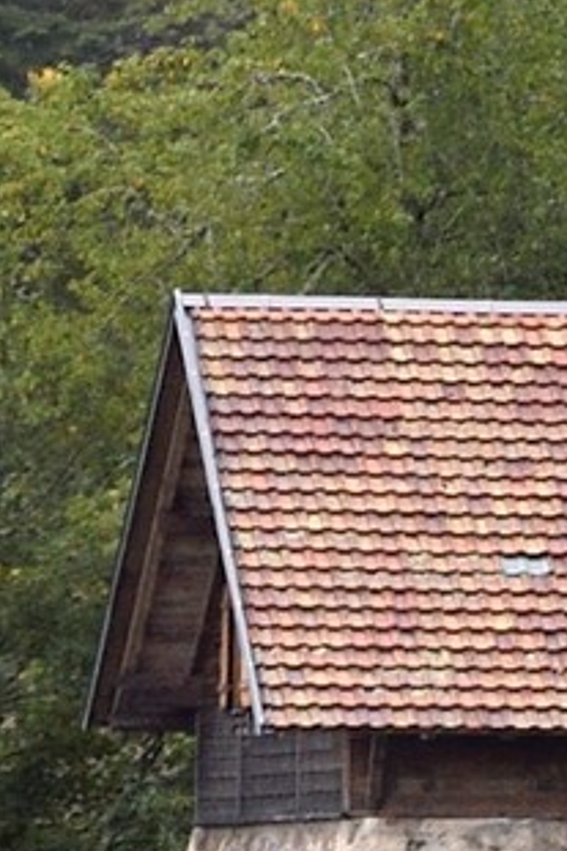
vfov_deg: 1.8
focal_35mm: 1161
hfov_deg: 1.2
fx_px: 27457
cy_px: -1687
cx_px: 175
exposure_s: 1/200
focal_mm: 150
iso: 800
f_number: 5
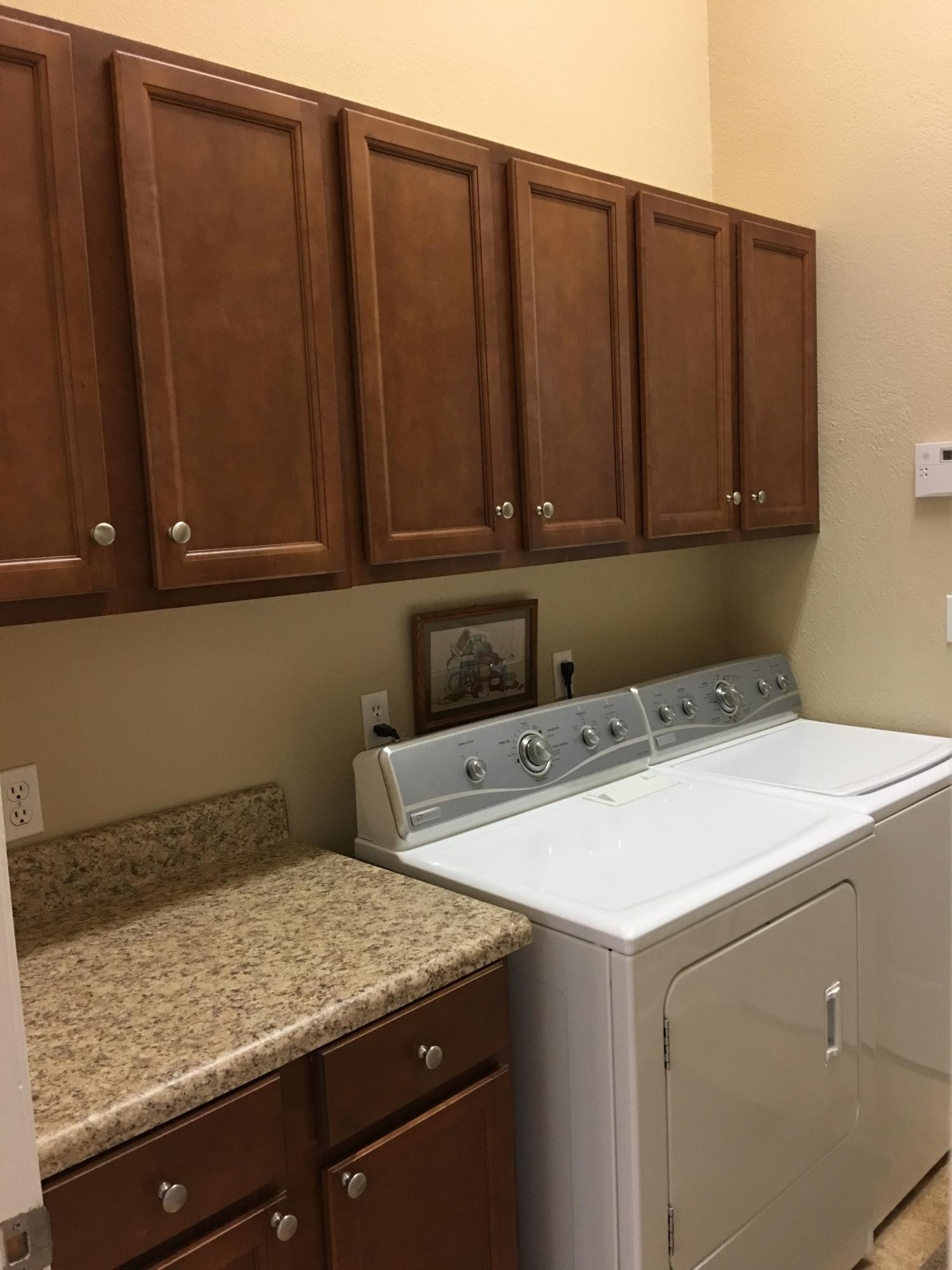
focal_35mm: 29
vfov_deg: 61.7
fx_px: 1063
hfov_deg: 48.2
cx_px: 476
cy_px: 635
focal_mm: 4.15
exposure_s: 1/15
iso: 100
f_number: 2.2
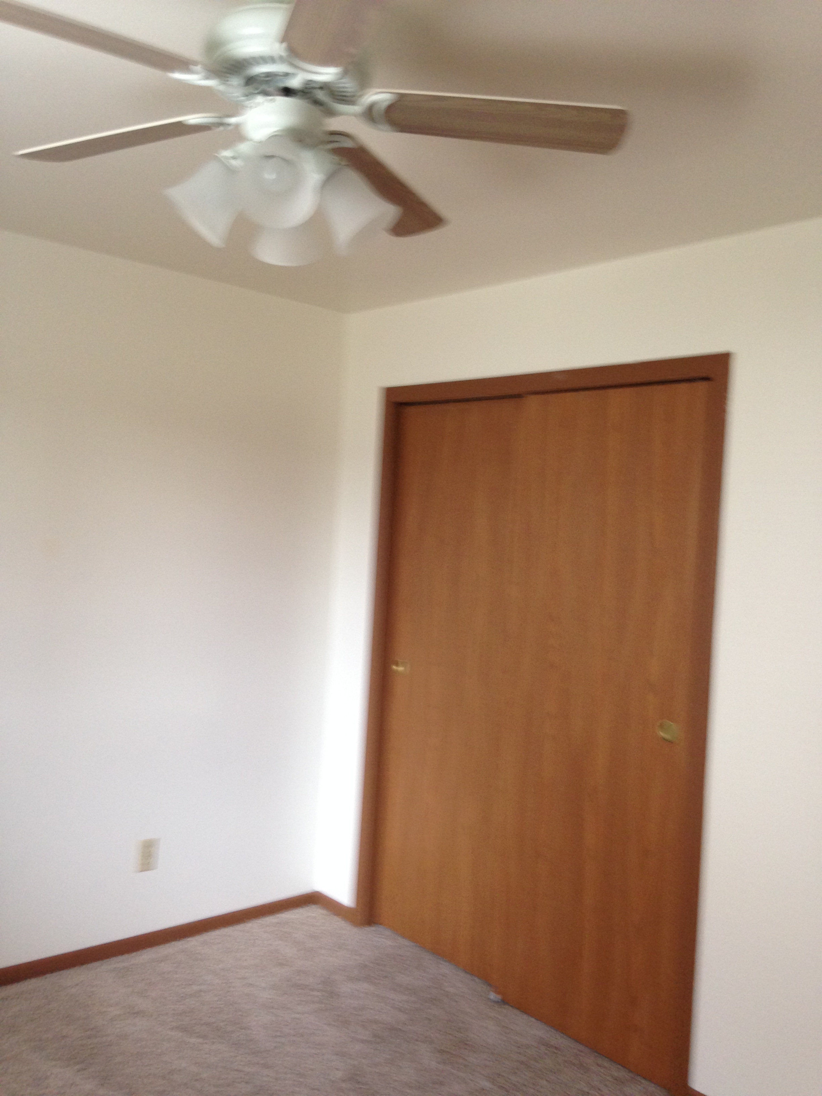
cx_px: 411
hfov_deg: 42.9
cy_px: 548
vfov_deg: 55.4
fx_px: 1045
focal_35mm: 33
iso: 125
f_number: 2.4
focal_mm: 4.12
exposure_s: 1/20
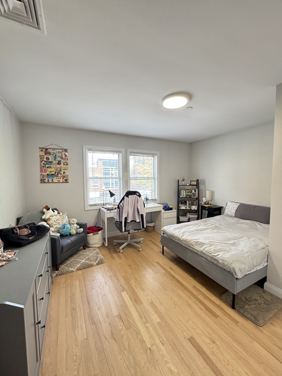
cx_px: 141
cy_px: 188
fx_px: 152
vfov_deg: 102.1
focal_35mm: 14
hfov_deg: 85.7
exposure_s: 1/73
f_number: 2.2
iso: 320
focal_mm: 2.22
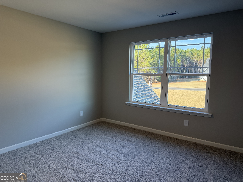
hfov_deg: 71.6
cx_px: 122
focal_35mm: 24
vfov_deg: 56.8
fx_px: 168
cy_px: 91
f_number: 1.78
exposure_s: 1/210
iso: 125
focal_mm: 6.76
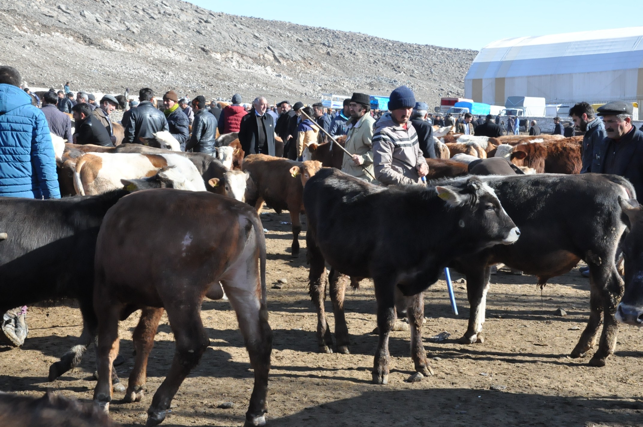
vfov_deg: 21.5
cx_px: 322
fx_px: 1124
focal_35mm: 63
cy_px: 214
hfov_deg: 31.9
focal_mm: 42
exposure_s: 1/800
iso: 2000
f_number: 14
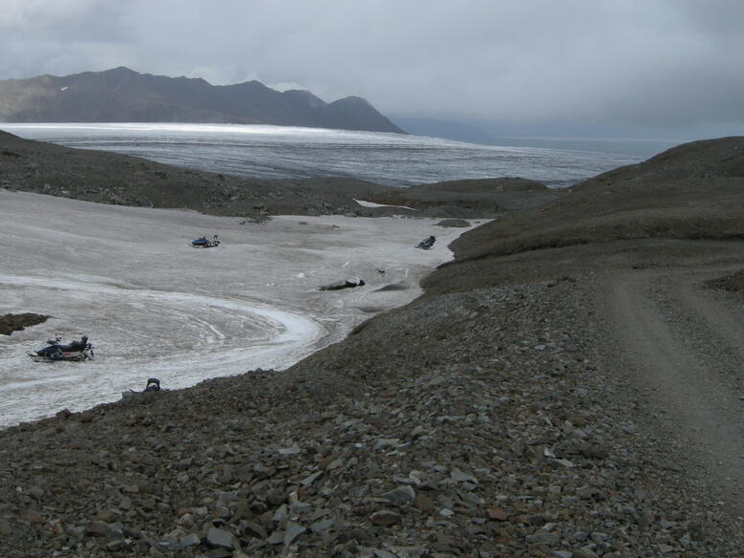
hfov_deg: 41.2
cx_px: 345
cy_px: 231
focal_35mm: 46
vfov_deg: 31.4
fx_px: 989
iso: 100
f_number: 6.8
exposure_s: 1/388
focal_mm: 7.5
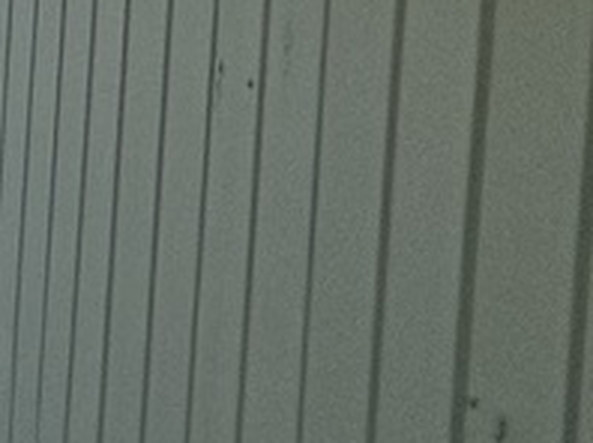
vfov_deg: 11.8
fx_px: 1745
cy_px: -620
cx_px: -1417
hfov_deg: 10.0
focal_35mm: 102
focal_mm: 2.22
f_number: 2.2
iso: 40
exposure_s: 1/367
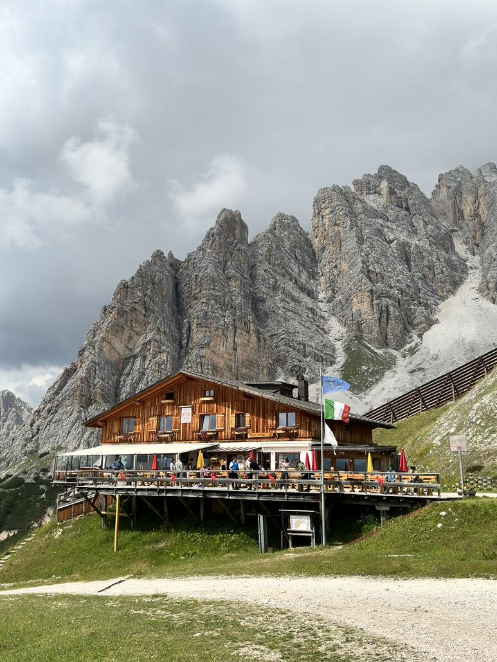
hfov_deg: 40.7
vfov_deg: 52.6
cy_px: 331
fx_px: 670
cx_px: 248
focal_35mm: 35
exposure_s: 1/5348
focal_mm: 6.76
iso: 100
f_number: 1.78
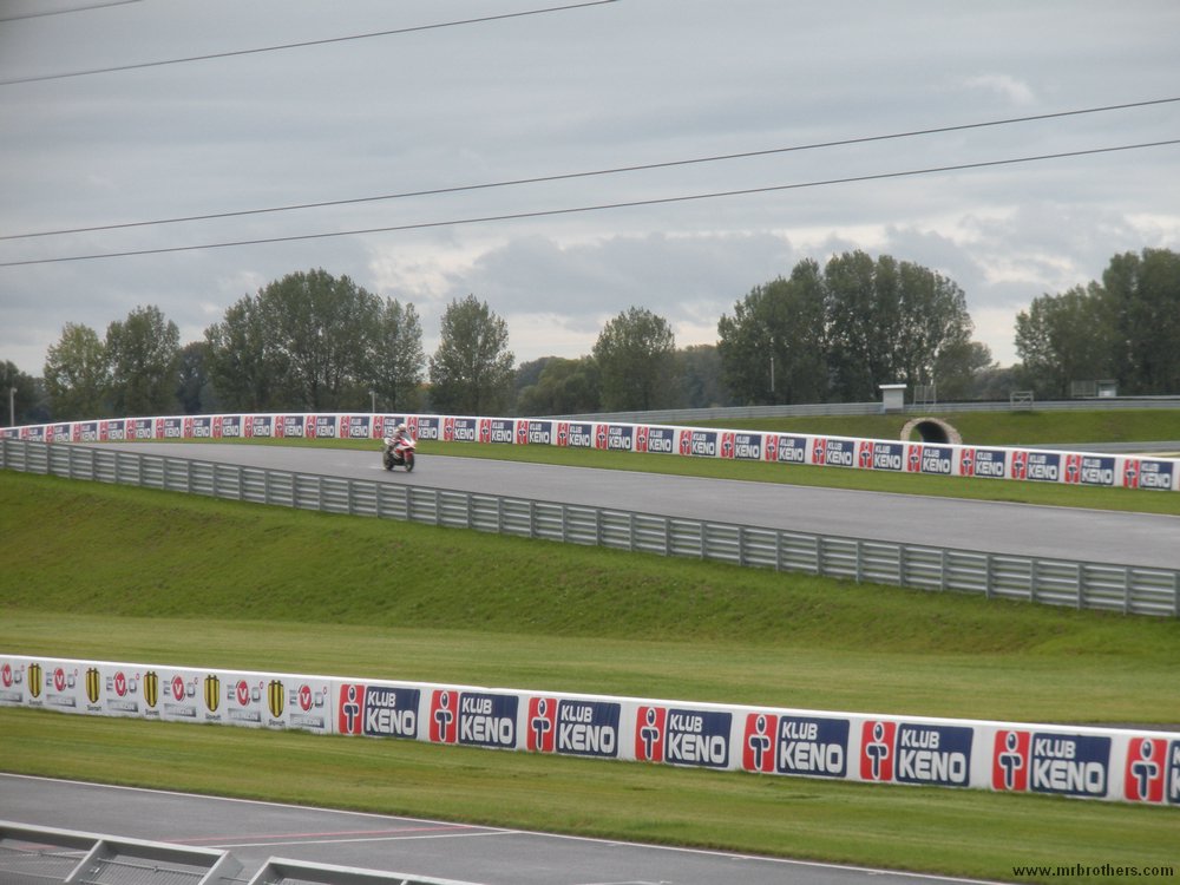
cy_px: 442
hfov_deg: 11.4
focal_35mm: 174
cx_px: 590
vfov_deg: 8.5
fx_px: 5931
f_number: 5.6
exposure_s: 1/250
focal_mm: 31.5
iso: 136
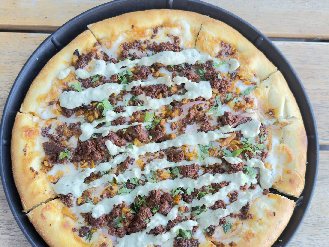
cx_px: 162
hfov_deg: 43.8
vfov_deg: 33.5
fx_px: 409
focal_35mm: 43
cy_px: 148
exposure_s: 1/71
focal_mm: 6.76
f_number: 1.78
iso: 200
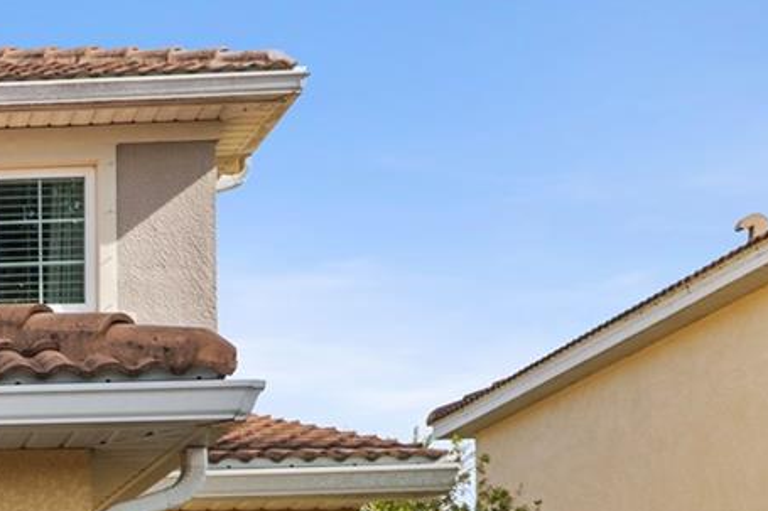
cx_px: -510
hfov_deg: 18.1
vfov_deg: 13.8
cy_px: 680
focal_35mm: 95
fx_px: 2026
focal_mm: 27
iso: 100
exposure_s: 1/100
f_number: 7.1
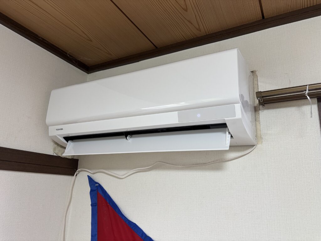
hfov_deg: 67.3
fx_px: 241
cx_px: 160
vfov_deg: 53.1
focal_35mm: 26
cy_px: 120
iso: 125
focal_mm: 5.96
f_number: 1.6
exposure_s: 1/60
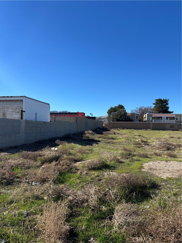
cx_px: 91
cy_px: 122
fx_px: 182
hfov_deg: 53.1
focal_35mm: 26
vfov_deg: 67.3
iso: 50
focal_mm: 5.96
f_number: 1.6
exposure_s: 1/3106
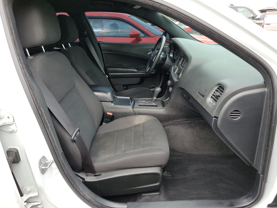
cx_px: 138
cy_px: 104
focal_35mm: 24
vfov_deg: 56.8
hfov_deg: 71.6
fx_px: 192
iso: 89
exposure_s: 1/119
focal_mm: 6.7
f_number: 1.8
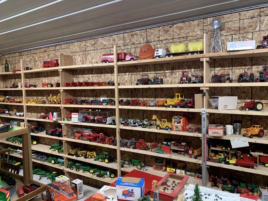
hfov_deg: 67.3
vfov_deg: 53.1
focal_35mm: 26
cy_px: 100
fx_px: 201
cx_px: 134
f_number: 1.8
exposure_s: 1/60
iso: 160
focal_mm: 4.25
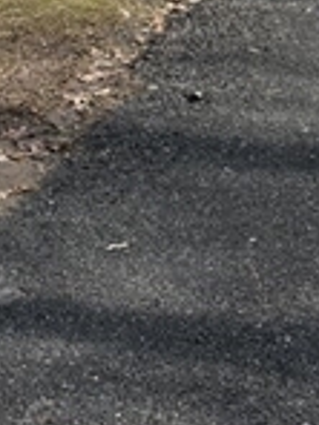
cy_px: -290
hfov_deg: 10.8
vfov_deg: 13.4
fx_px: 1659
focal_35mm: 135
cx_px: -80
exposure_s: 1/1848
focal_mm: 5.96
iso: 50
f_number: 1.6
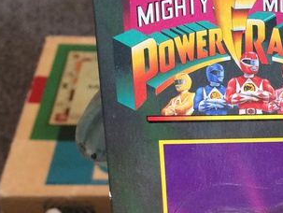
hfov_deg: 20.8
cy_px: 199
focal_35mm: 89
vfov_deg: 16.4
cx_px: 318
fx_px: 728
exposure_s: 1/30
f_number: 2.2
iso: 64
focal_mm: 4.12
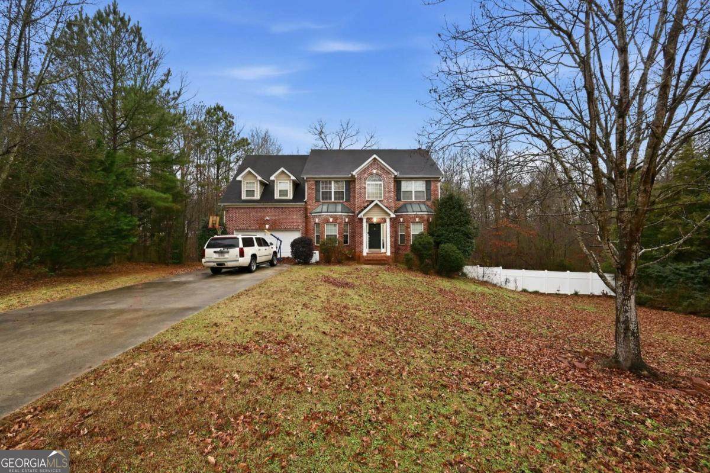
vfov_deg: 81.2
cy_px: 236
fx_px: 276
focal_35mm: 14
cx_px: 355
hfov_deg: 104.3
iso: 400
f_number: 11
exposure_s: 1/80
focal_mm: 14
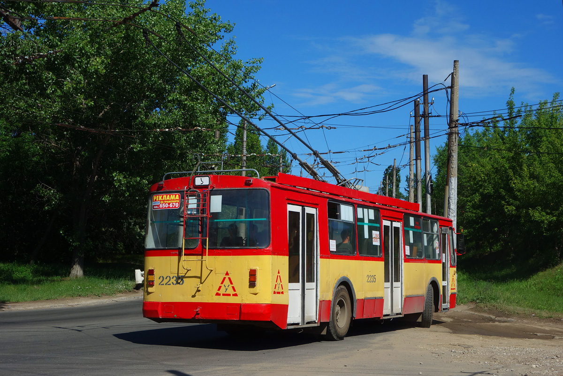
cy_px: 188
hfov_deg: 32.9
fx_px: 954
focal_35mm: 61
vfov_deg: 22.3
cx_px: 282
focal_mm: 22.49
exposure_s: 1/500
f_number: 8
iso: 125
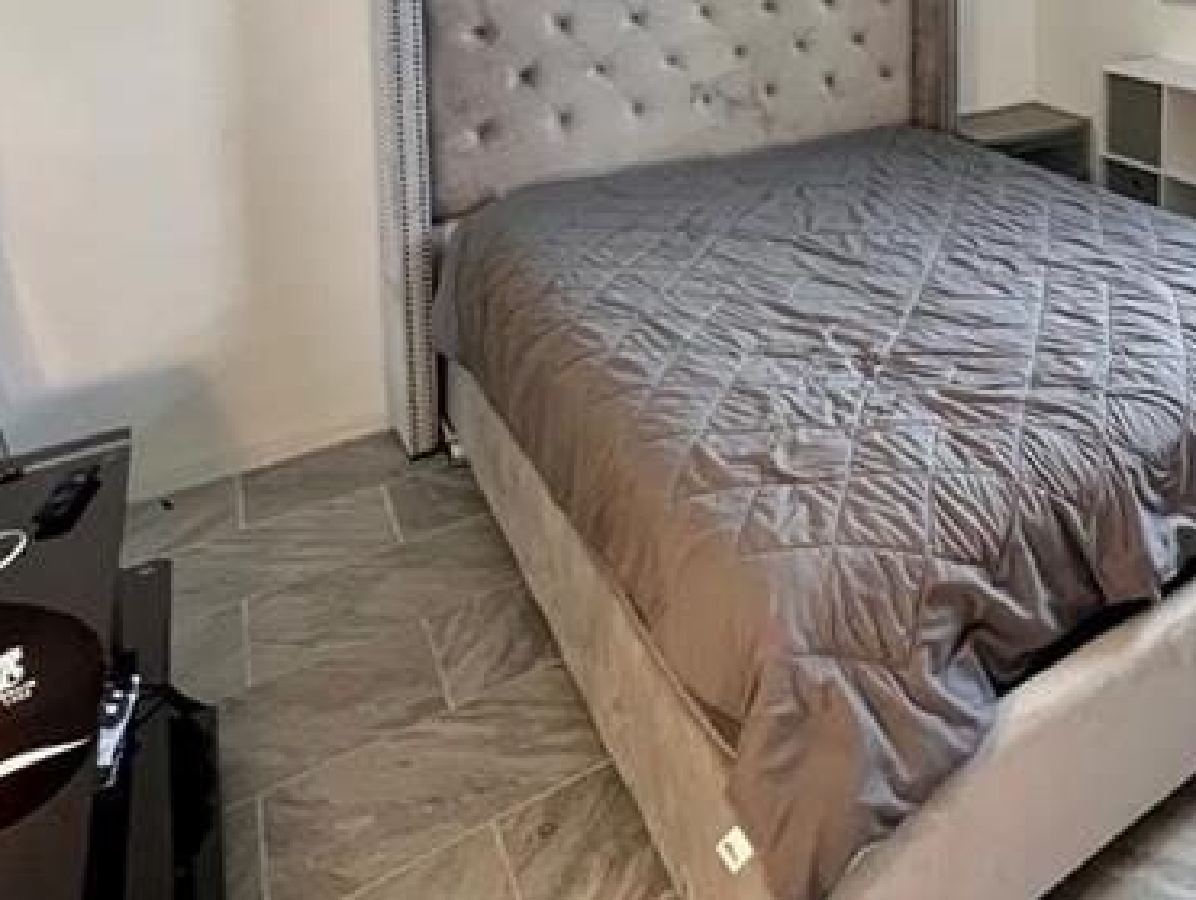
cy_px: -39
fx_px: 968
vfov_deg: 41.8
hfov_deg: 56.6
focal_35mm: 28
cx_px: 1025
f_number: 1.8
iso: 250
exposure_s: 1/60
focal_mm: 1.57
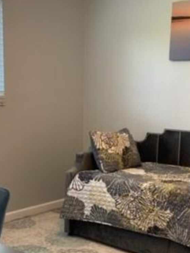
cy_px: 183
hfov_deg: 24.4
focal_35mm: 60
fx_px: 439
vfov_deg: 31.7
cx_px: 101
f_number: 1.6
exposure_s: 1/60
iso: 80
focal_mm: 5.1
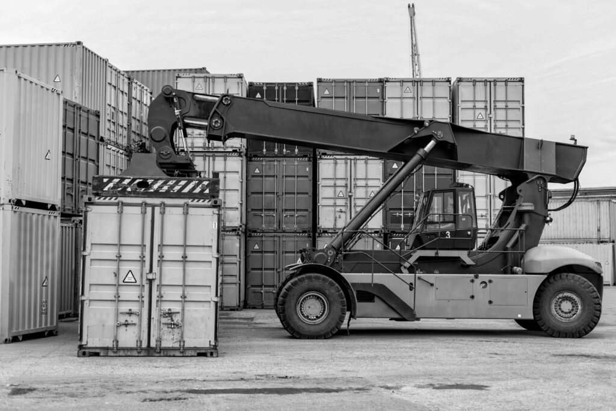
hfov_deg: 41.1
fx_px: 821
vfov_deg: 28.1
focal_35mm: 48
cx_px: 308
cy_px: 206
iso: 200
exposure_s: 1/800
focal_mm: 48
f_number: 2.8
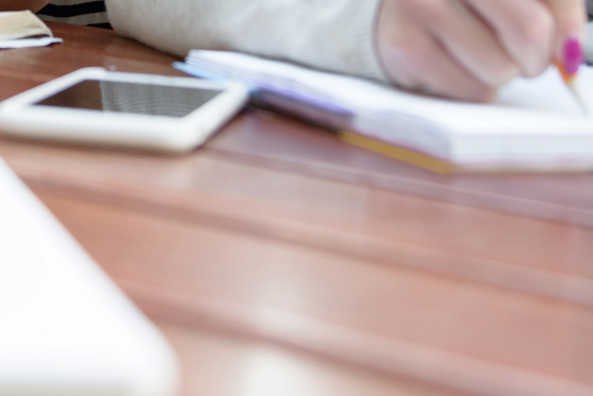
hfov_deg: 16.7
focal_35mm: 120
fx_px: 1977
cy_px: -292
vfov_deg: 10.8
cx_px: 14
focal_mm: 34
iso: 400
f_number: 3.2
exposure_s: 1/160
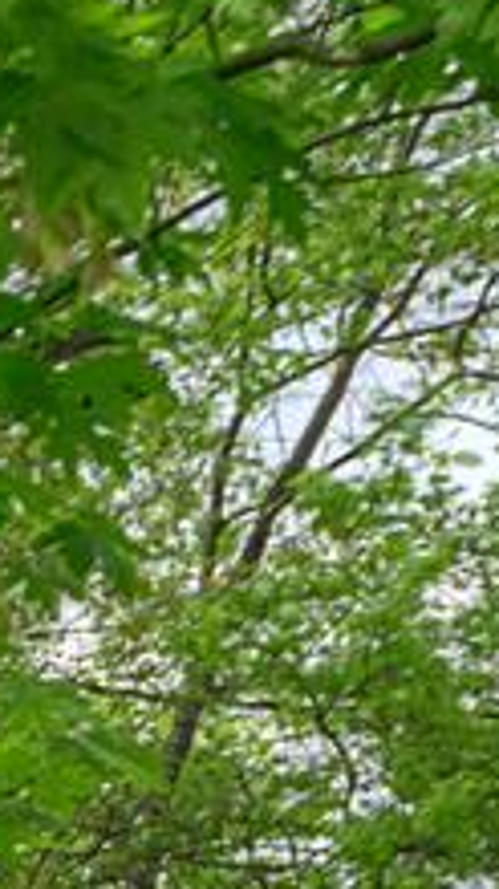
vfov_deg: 8.6
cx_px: -2264
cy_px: 2253
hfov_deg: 4.4
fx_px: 5299
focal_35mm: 225
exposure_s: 1/125
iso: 100
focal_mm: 23
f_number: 8
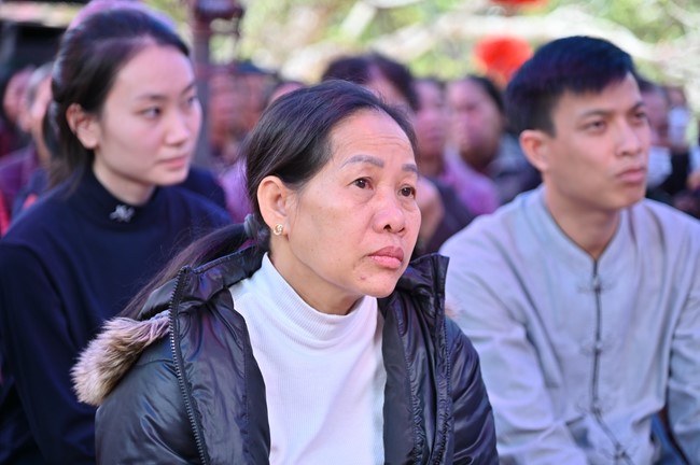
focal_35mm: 105
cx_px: 350
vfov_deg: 13.0
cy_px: 232
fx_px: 2040
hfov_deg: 19.5
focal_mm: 105
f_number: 4
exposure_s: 1/50
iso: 250
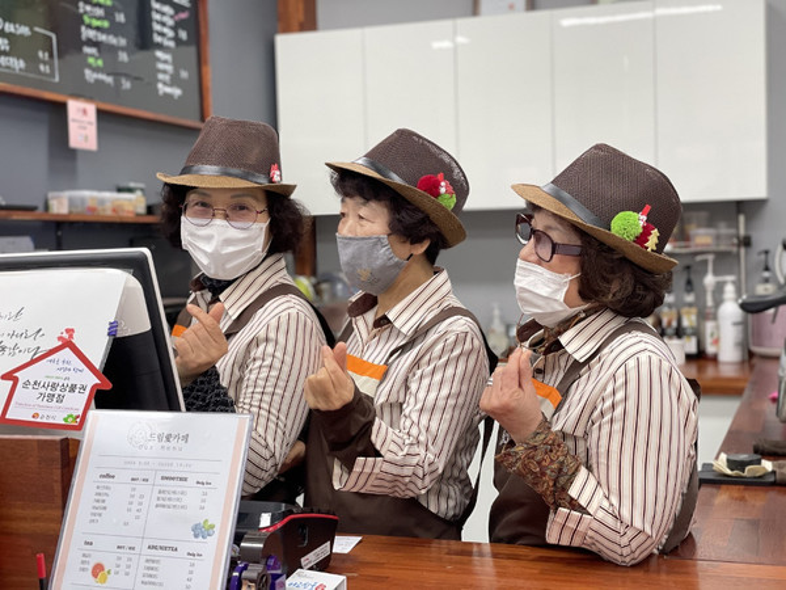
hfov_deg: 36.8
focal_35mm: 52
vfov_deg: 28.0
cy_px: 295
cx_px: 393
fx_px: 1181
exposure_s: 1/120
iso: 160
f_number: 2
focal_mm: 6
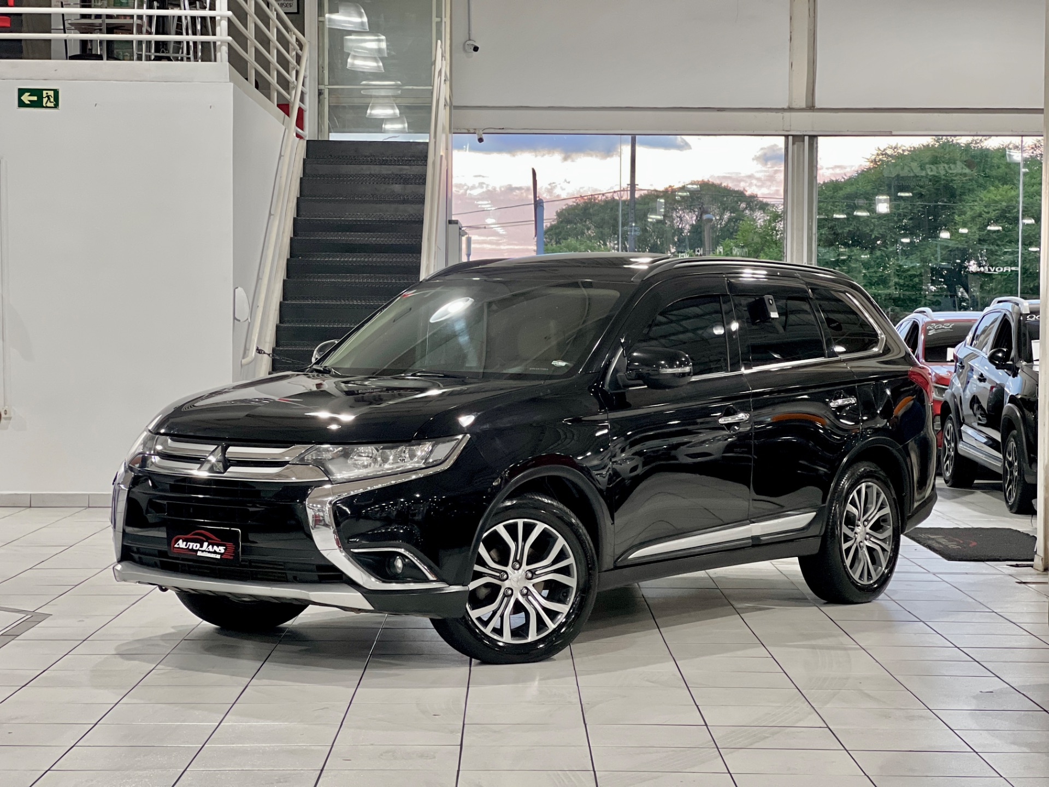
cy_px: 394
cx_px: 524
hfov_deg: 25.3
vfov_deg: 19.1
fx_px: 2333
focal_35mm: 77
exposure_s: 1/40
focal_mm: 9
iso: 320
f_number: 2.8
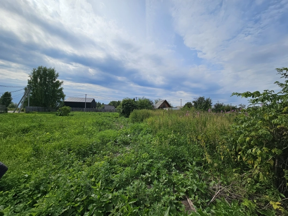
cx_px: 144
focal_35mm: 13
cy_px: 108
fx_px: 108
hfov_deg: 106.2
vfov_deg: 89.9
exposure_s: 1/4886
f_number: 2.2
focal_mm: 2.2
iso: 50
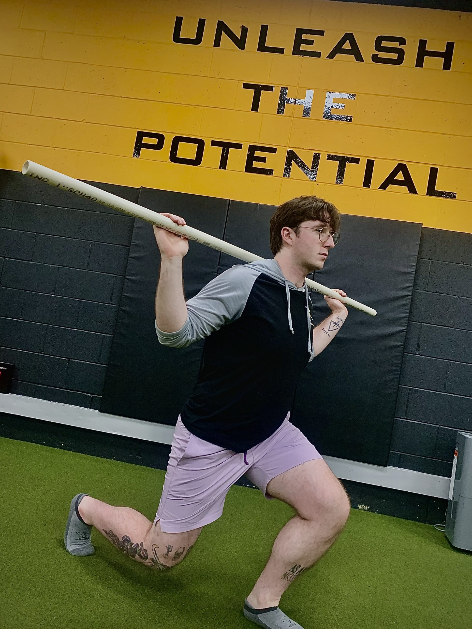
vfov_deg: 67.3
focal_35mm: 26
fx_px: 473
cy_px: 314
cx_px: 236
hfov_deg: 53.1
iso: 320
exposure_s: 1/60
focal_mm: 4.25
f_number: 1.8
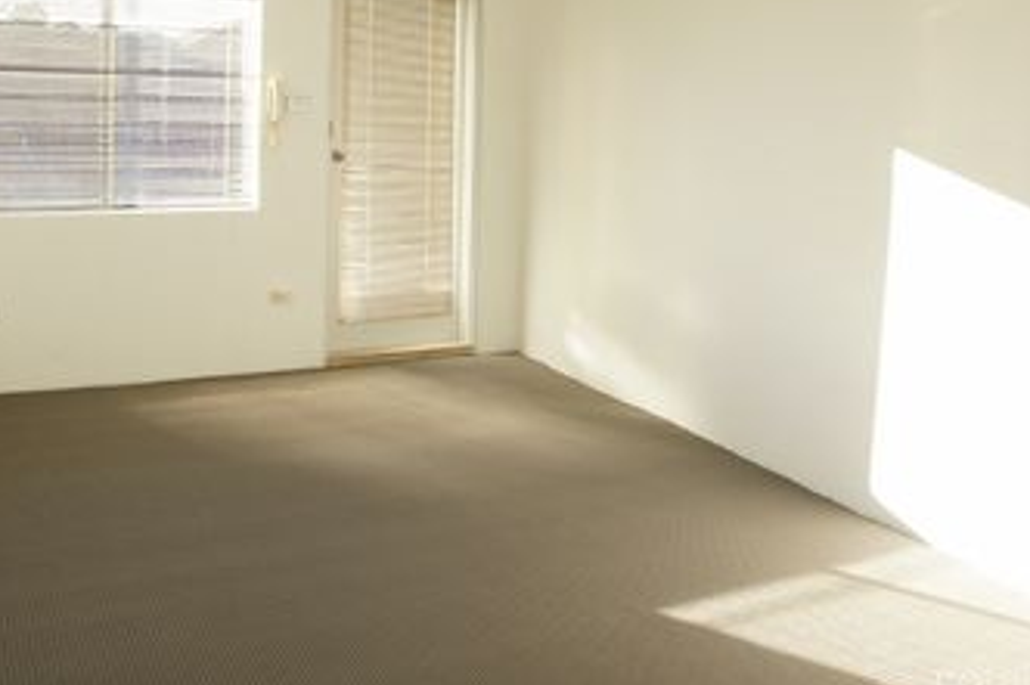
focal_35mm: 34
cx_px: 400
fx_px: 972
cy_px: 259
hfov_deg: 55.3
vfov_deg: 38.6
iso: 200
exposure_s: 1/45
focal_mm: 16
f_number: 6.7
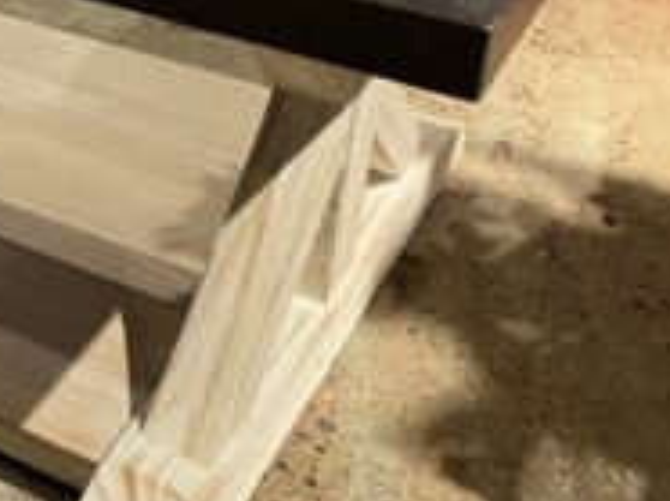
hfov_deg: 25.1
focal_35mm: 70
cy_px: 9
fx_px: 1353
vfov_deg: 20.4
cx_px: -133
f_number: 1.8
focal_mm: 4.25
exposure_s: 1/60
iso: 320
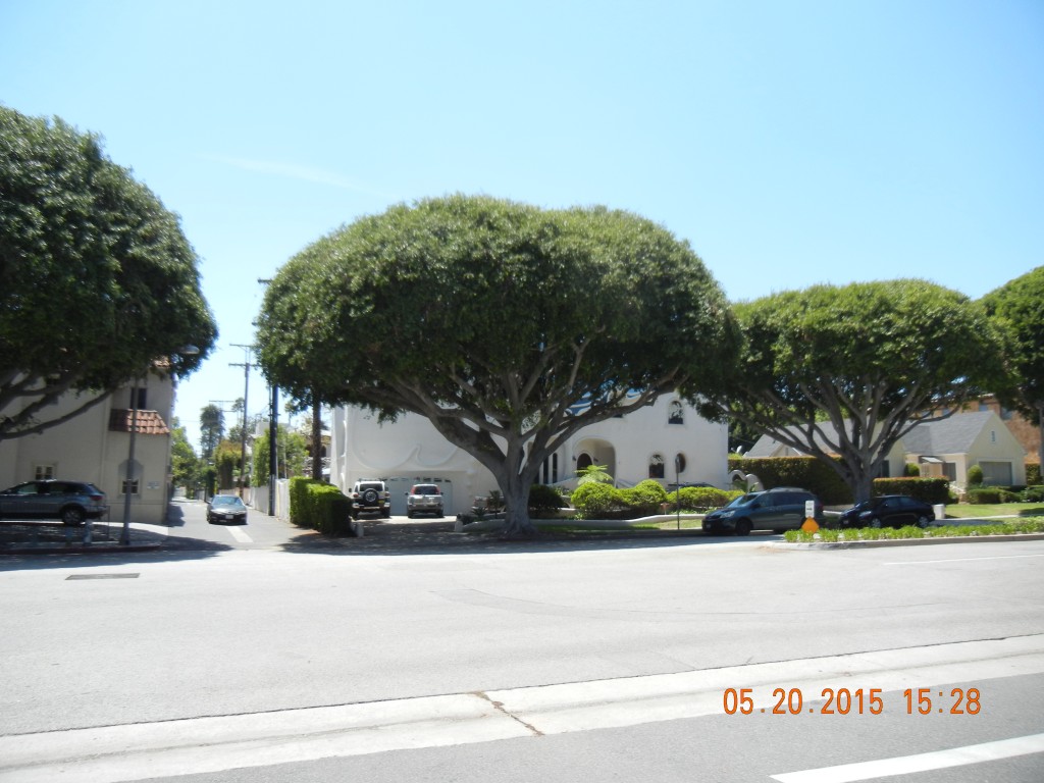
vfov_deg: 46.8
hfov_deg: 60.0
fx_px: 905
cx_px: 522
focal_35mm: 30
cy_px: 392
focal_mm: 5.4
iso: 160
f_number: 3.5
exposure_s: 1/735
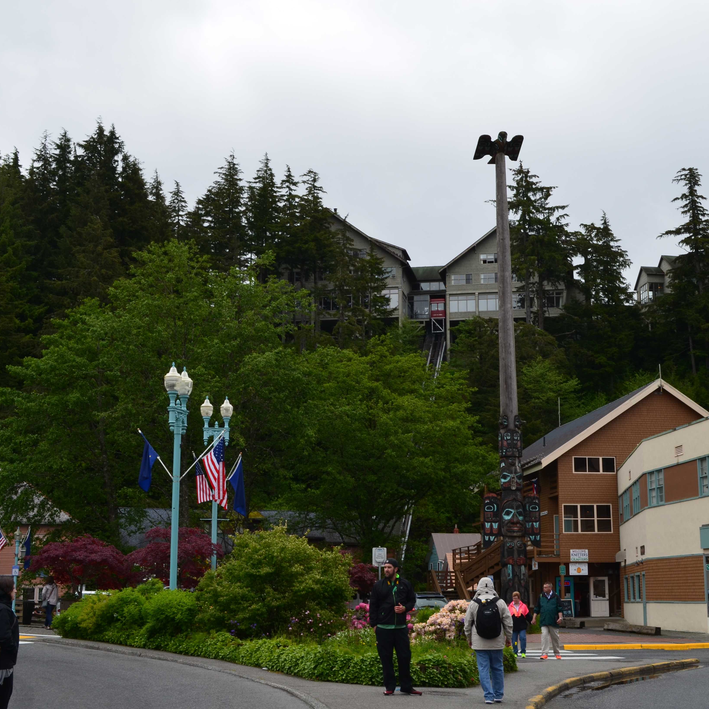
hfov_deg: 34.0
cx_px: 403
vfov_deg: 34.0
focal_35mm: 50
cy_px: 354
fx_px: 1159
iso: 180
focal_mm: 26
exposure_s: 1/125
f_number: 11
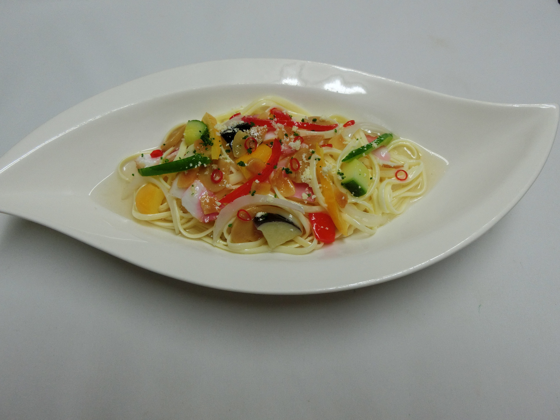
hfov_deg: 69.4
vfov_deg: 54.9
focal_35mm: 25
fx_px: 404
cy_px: 210
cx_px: 280
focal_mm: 4.5
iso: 200
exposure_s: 1/125
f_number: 3.5
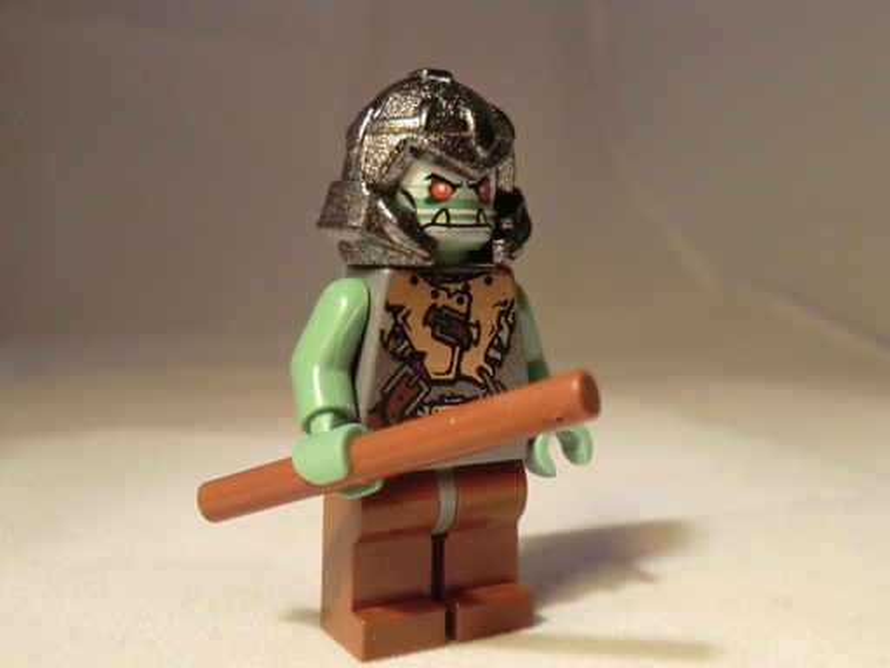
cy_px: 334
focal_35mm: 40
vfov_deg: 36.0
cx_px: 445
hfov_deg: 46.8
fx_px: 1028
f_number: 3.8
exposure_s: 1/60
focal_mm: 7.1
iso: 640
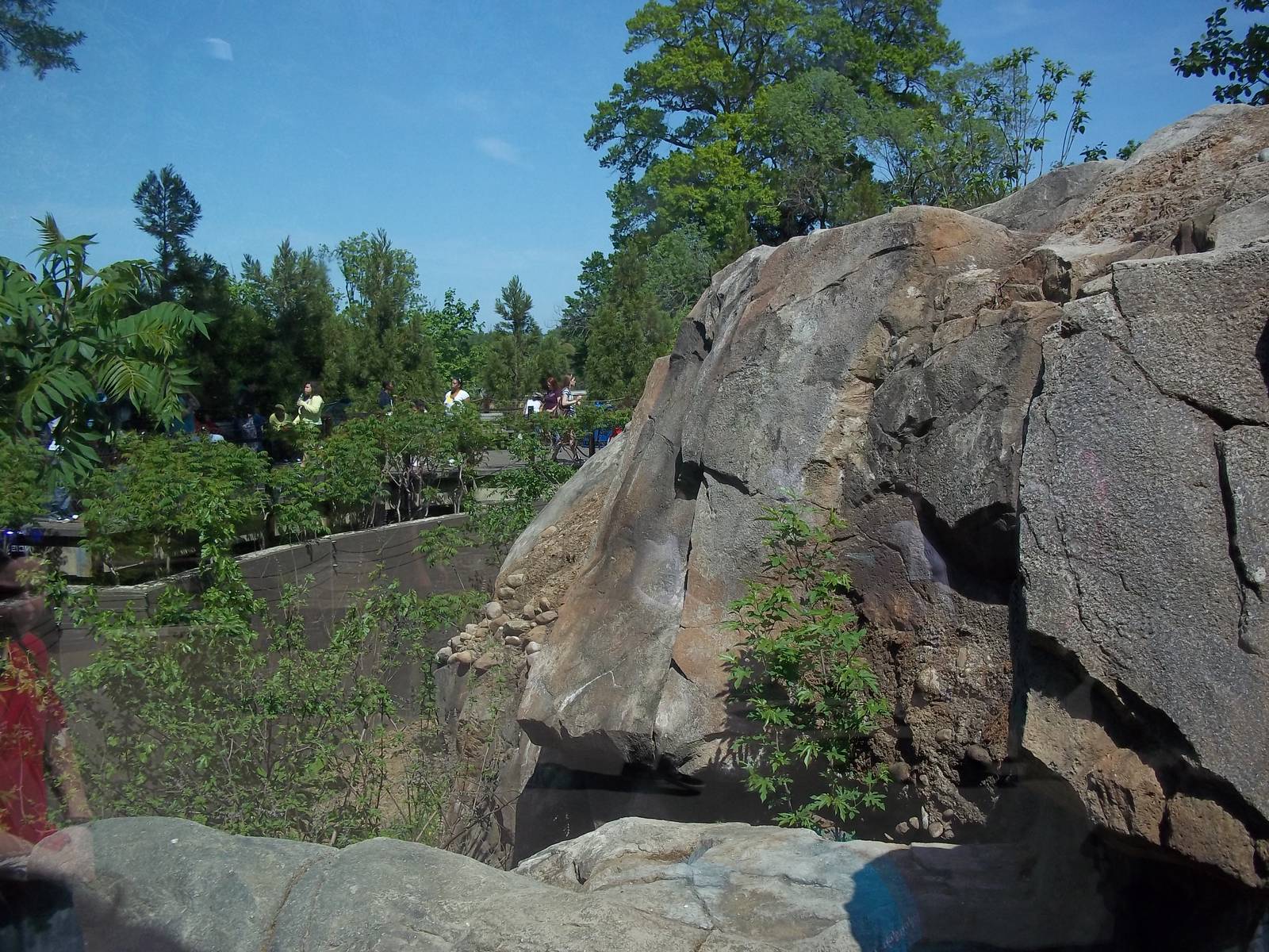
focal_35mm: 36
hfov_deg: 51.4
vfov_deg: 39.7
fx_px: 1320
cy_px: 476
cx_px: 634
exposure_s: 1/250
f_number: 8
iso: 80
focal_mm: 6.5
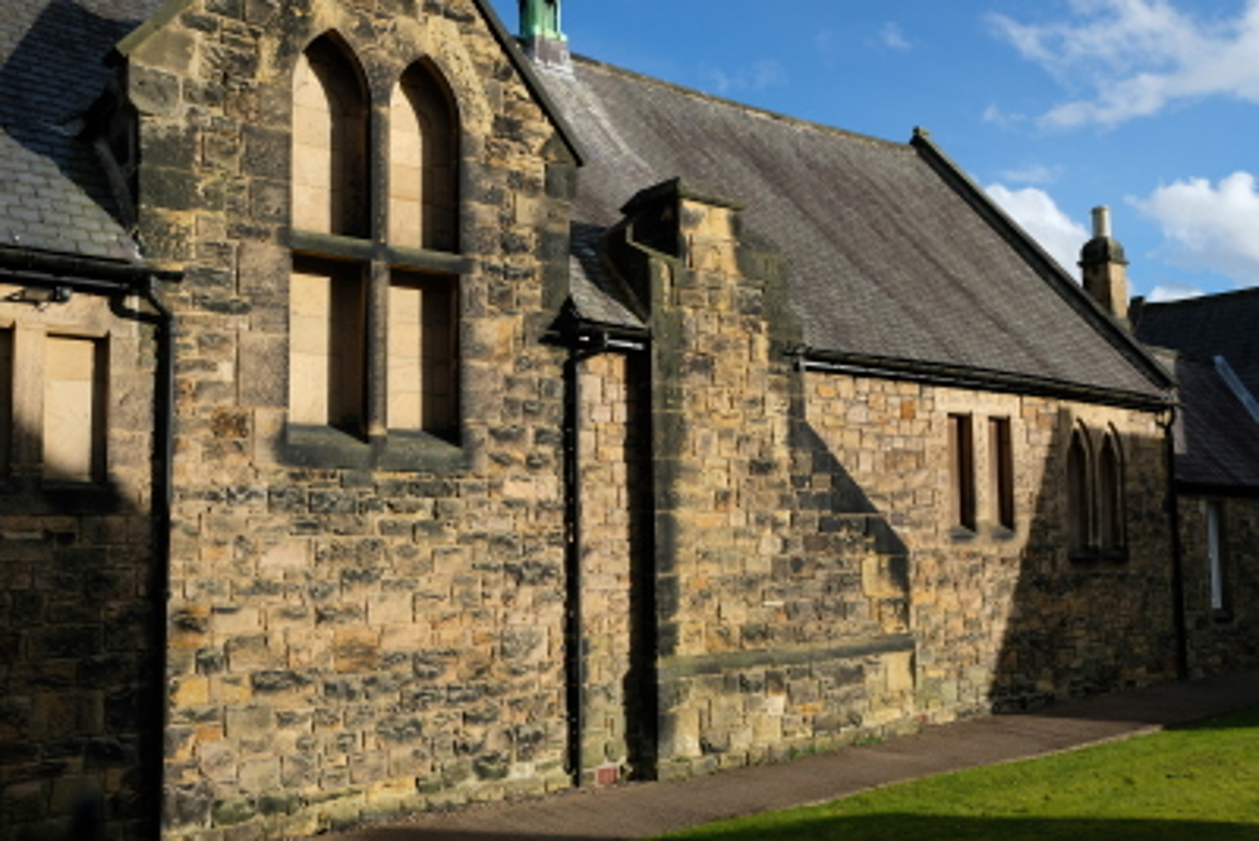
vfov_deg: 37.9
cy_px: 420
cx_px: 630
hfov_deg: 54.4
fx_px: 1224
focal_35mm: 35
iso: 200
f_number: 5.6
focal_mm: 23
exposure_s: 1/640
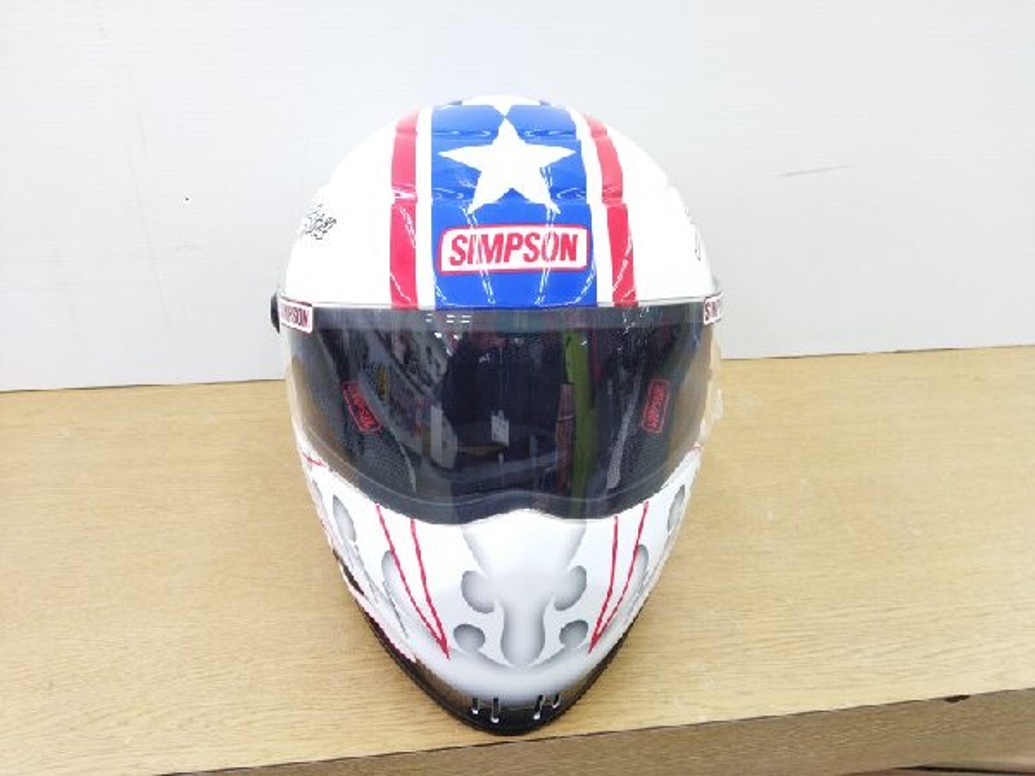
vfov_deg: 51.4
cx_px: 518
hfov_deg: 65.3
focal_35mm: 27
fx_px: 807
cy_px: 388
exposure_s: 1/60
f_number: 1.79
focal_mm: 4.71
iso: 103
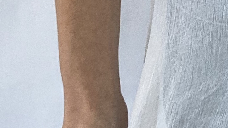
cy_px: -189
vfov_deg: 8.0
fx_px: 847
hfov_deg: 14.5
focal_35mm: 140
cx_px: 322
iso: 64
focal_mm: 2.71
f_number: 2.2
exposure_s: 1/122
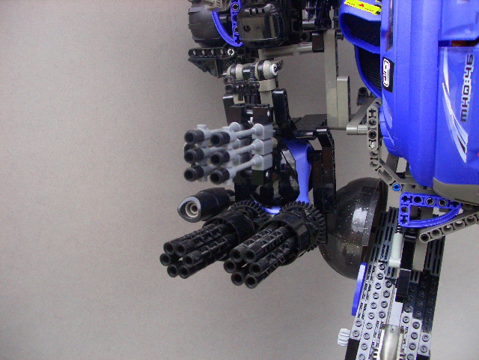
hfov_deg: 52.6
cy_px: 180
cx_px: 240
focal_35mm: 35
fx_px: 484
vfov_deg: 40.7
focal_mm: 5.8
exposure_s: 1/60
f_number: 2.6
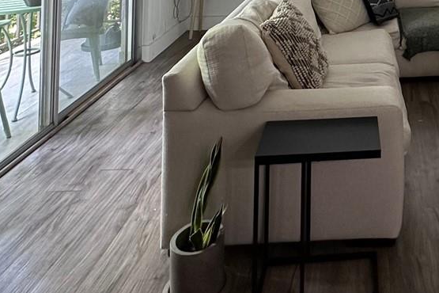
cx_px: 403
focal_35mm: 42
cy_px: -146
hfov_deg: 42.2
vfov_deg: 24.7
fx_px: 512
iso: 160
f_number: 2.2
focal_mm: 2.22
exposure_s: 1/60
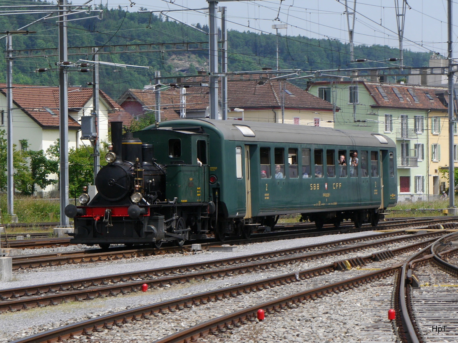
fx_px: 1111
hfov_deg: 23.3
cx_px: 229
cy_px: 172
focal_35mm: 84
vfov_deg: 17.6
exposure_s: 1/320
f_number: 9
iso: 160
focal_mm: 42
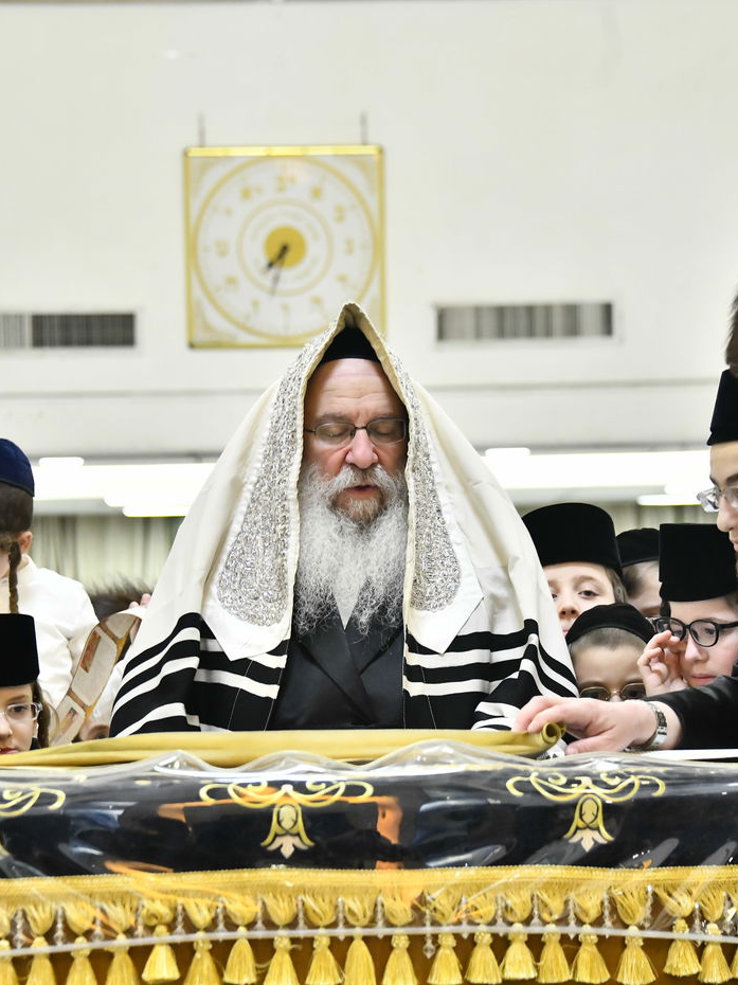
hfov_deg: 9.8
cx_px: 358
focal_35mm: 152
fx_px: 4323
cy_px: 493
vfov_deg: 13.0
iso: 4000
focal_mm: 105
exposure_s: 1/125
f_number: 5.6
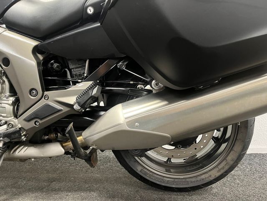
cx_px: 134
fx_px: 201
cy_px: 100
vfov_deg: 53.1
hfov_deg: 67.3
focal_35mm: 26
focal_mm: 5.1
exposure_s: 1/33
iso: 400
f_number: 1.6
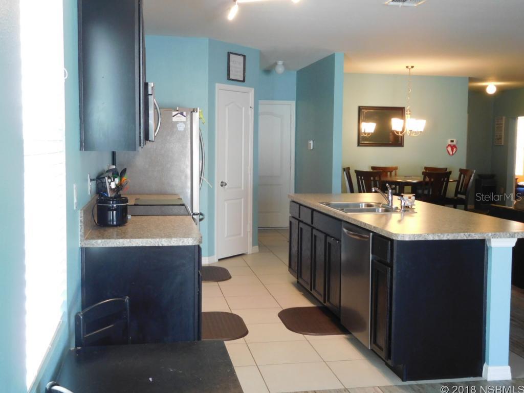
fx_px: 606
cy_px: 196
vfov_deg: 36.0
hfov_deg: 46.8
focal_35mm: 40
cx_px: 262
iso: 320
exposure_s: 1/30
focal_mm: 7.1
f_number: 3.9
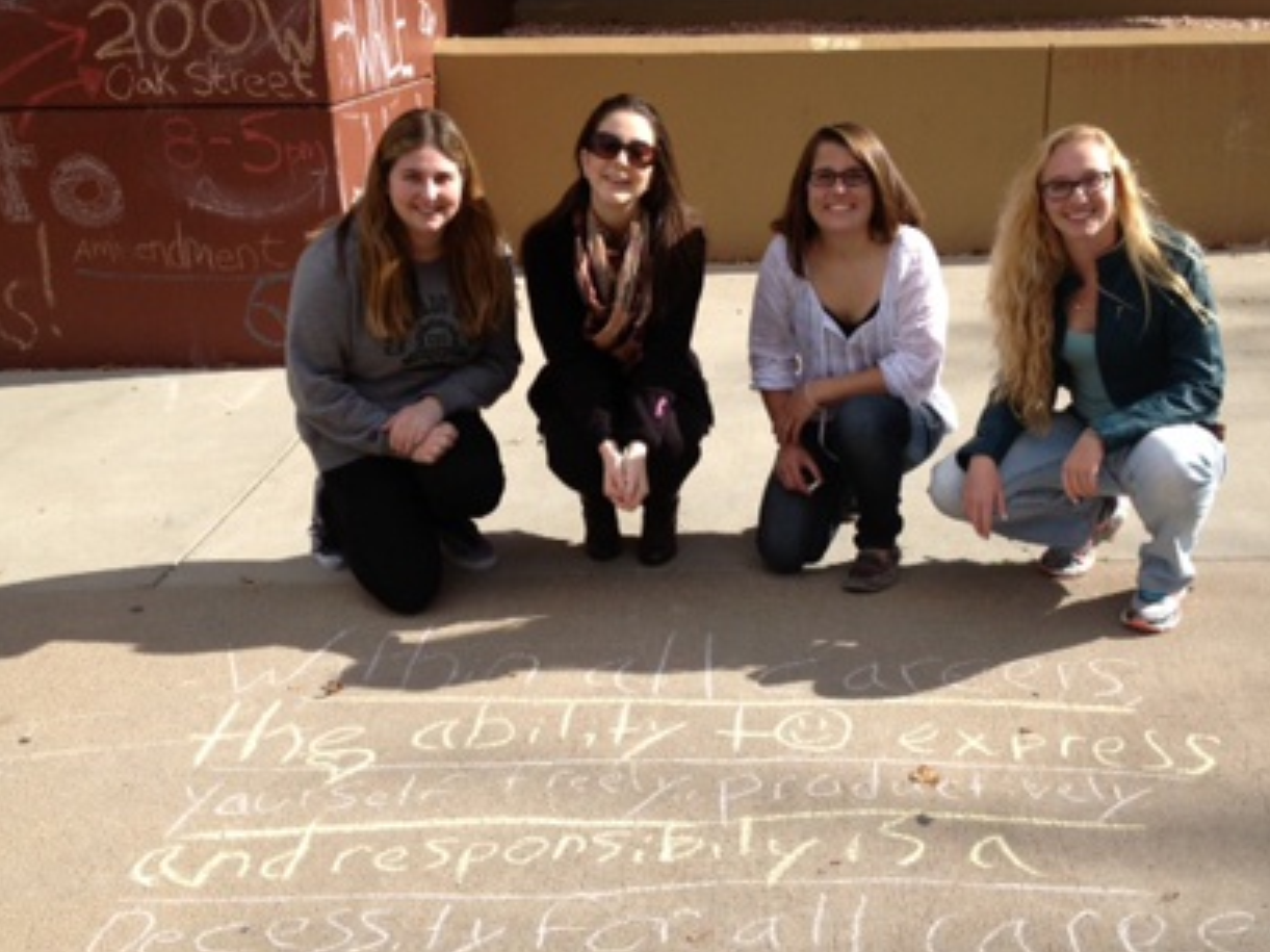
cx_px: 724
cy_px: 501
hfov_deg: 43.8
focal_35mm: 43
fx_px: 1577
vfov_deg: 33.6
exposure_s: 1/1326
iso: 50
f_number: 2.4
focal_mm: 4.28
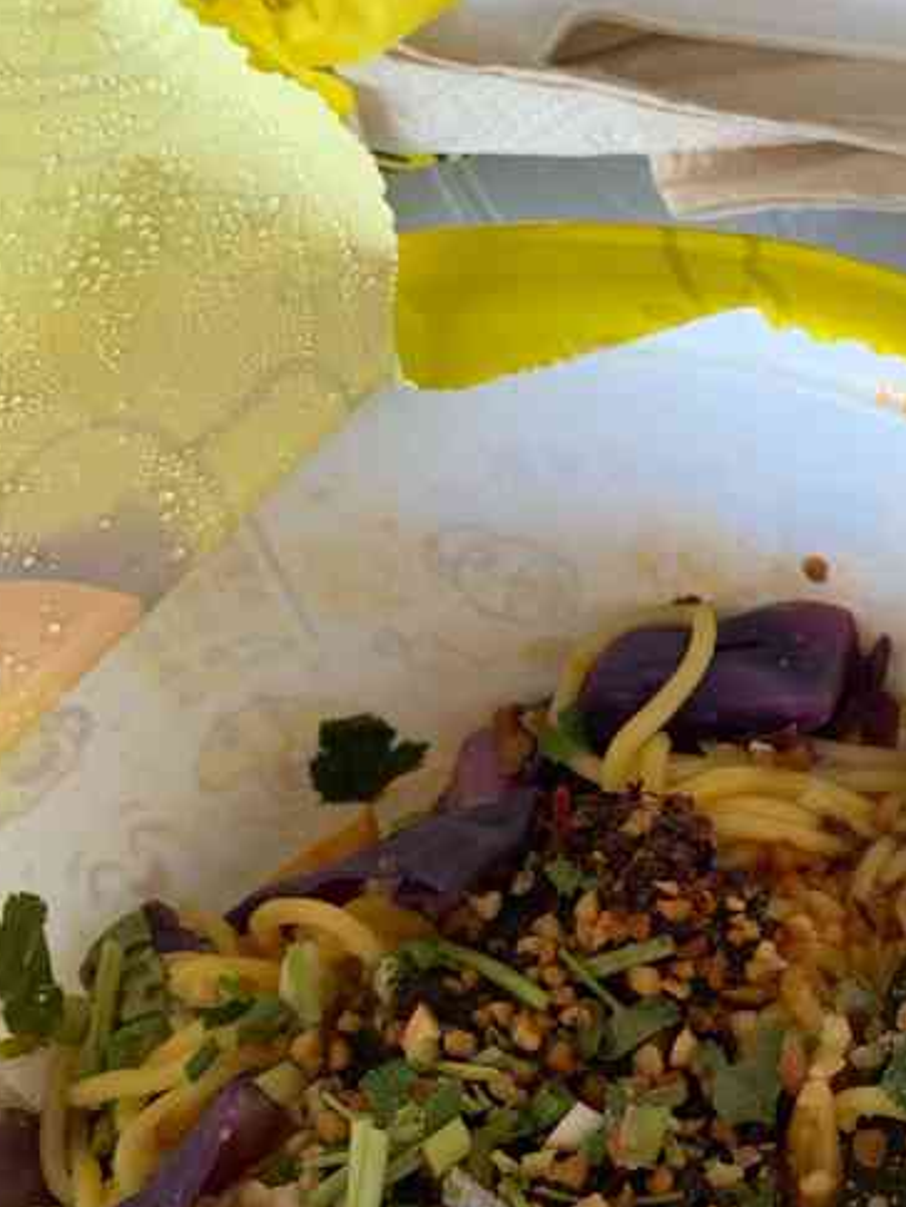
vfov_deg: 35.6
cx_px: 792
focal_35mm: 50
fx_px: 1744
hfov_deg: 28.2
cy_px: 1116
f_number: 1.8
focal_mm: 4.25
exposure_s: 1/60
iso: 160
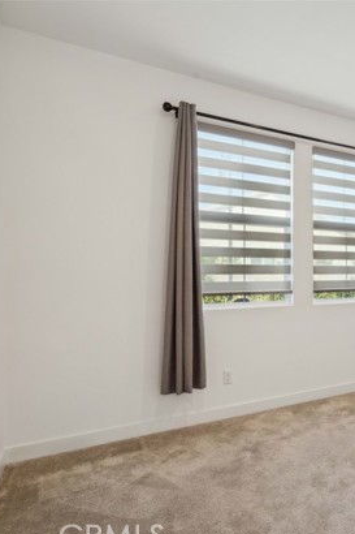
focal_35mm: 25
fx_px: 370
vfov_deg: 71.5
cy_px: 277
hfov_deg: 45.1
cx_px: 337
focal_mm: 16
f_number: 11
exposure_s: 1/10
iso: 800
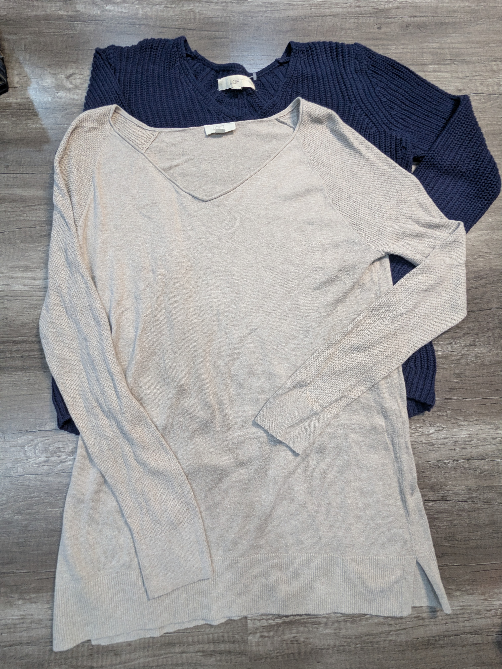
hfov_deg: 78.1
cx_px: 251
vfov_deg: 94.5
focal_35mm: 16
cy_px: 334
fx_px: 309
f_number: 2.2
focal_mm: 2.35
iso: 83
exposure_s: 1/25
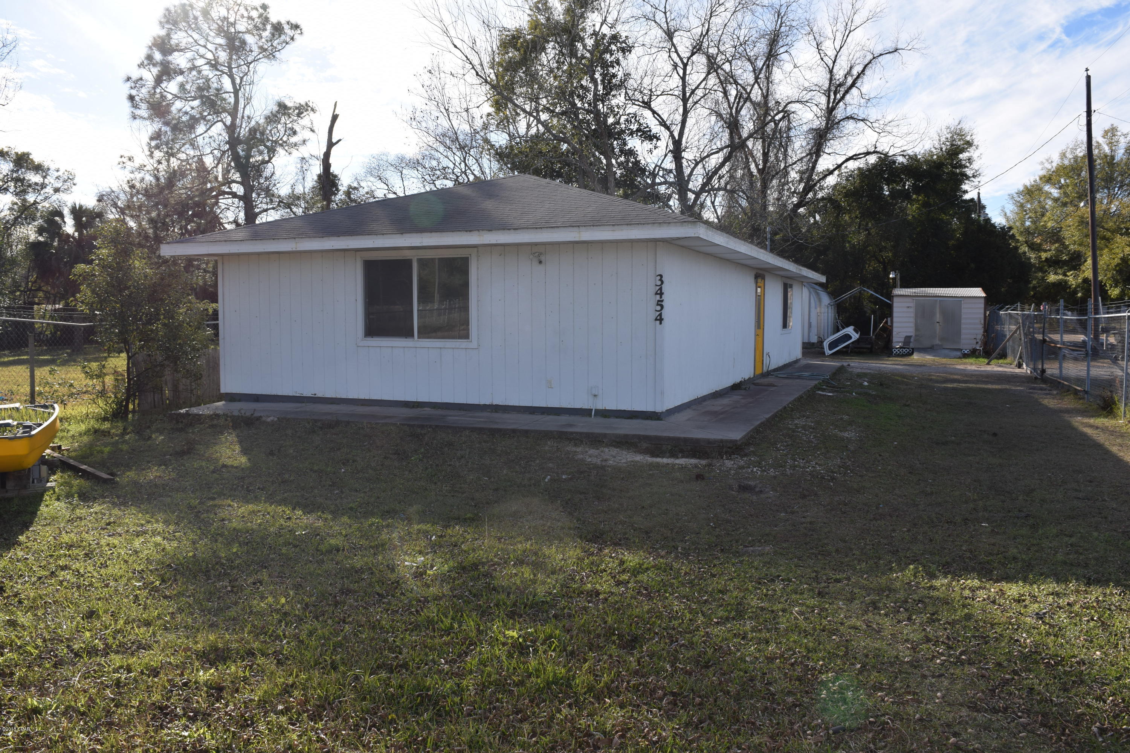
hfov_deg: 67.4
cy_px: 376
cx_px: 565
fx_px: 847
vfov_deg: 47.9
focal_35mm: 27
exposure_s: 1/200
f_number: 9
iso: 100
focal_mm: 18
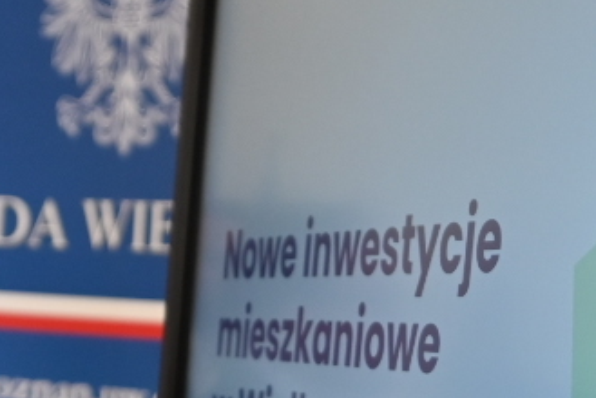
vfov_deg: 11.2
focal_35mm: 118
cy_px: 581
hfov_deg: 17.3
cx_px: 379
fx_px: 1955
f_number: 2.8
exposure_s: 1/400
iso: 560
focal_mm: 24
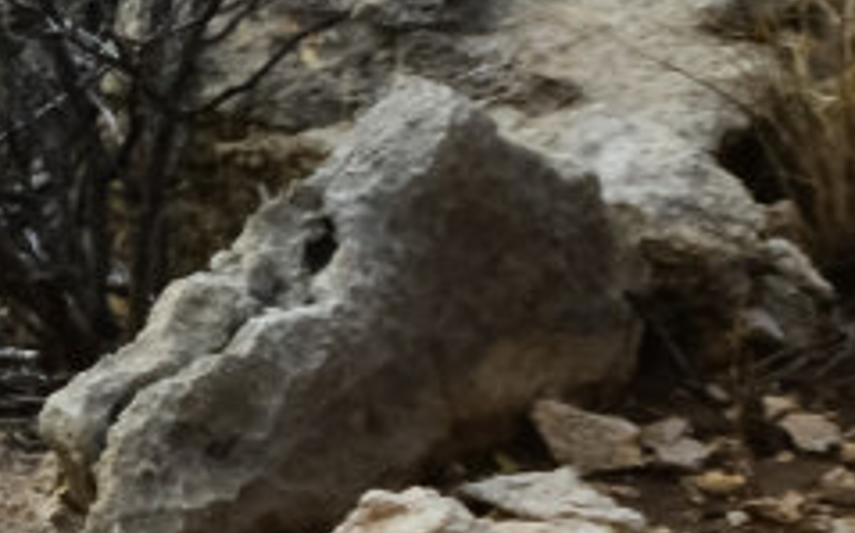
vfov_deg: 8.0
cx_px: -1907
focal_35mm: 164
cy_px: 168
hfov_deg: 9.3
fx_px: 3819
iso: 800
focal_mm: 24
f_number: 16
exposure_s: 1/500
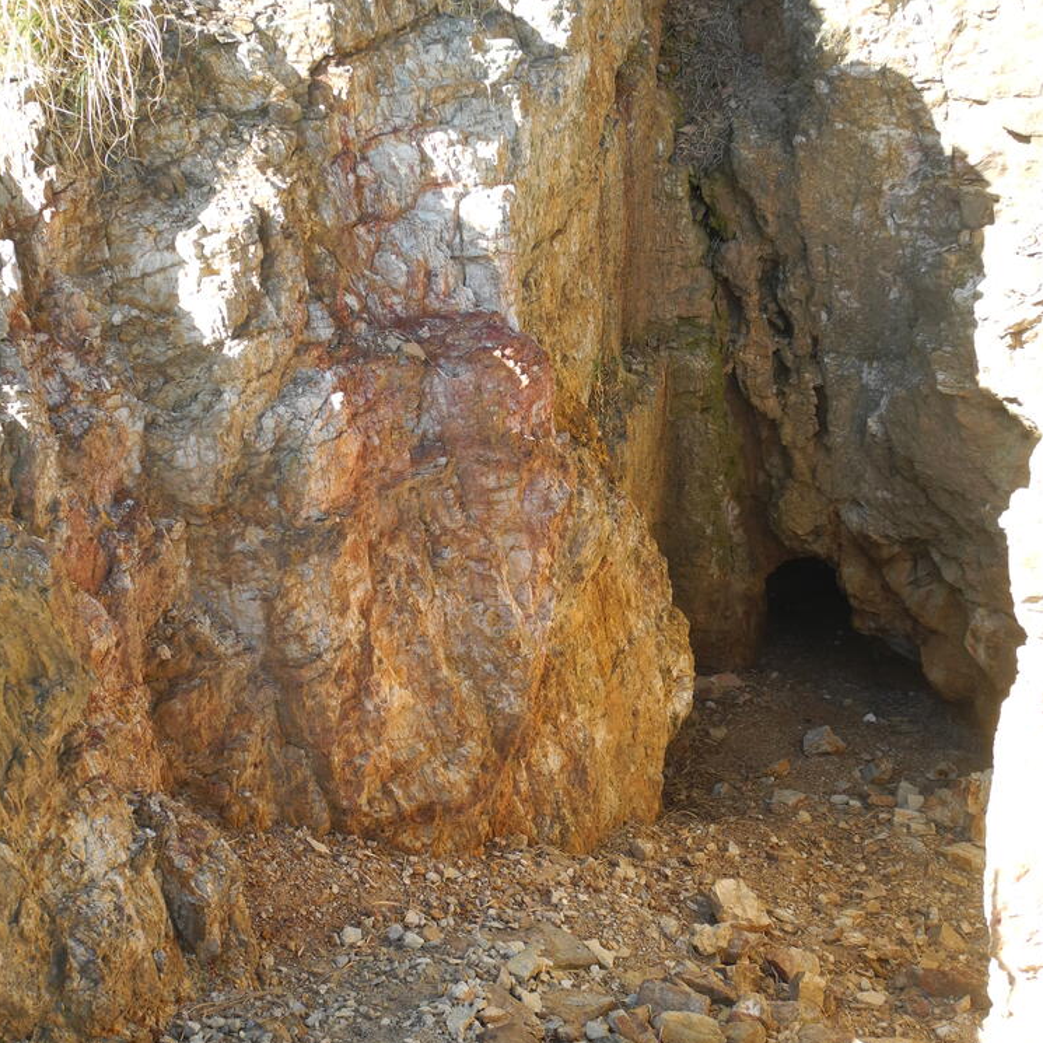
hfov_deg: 48.4
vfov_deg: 48.4
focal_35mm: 34
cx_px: 510
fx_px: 1159
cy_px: 546
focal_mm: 6
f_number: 2.8
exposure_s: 1/250
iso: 100
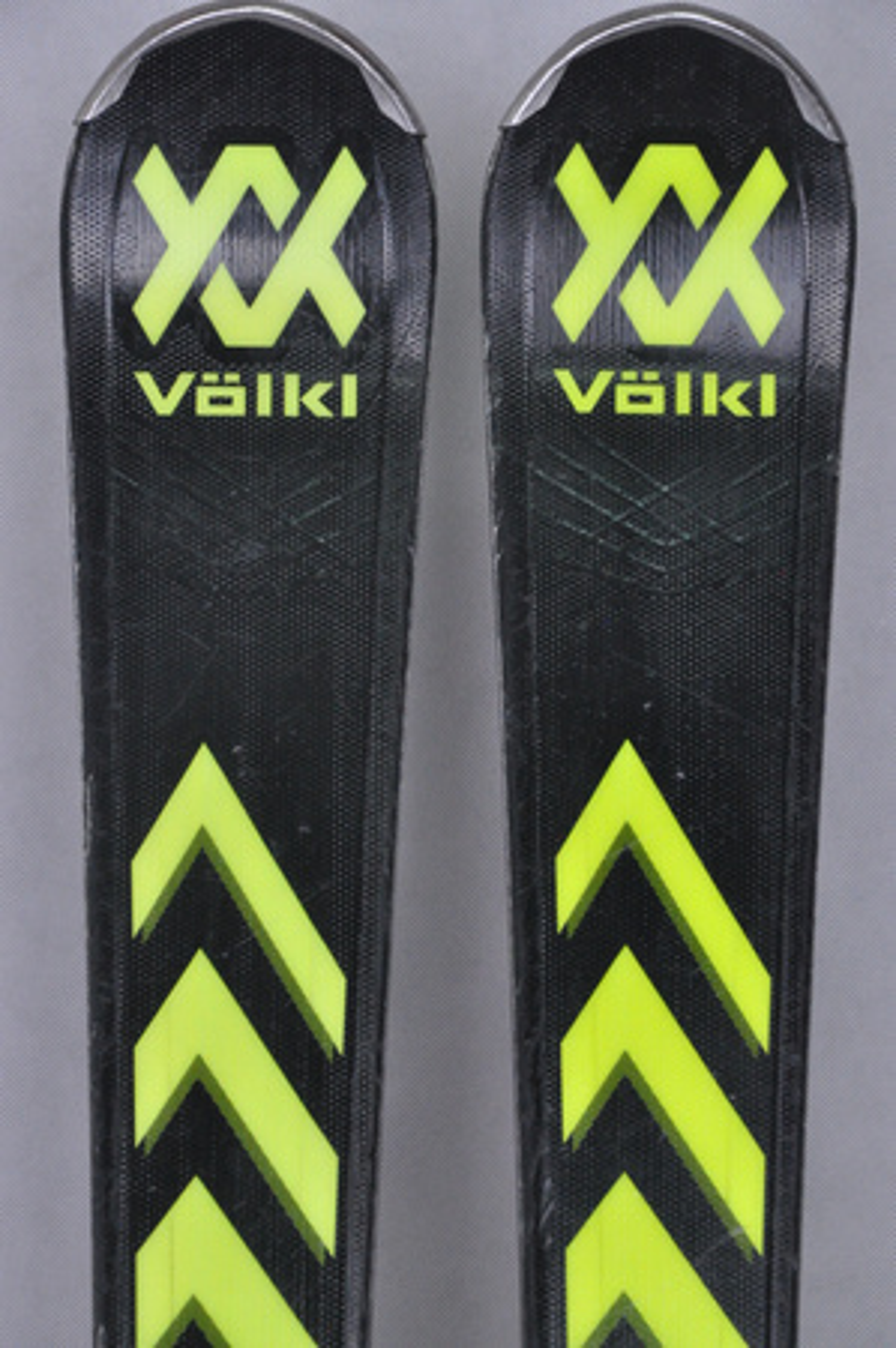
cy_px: 674
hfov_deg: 8.7
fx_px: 5893
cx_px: 448
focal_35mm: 158
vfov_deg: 13.1
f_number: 9.5
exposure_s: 1/125
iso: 3200
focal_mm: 105
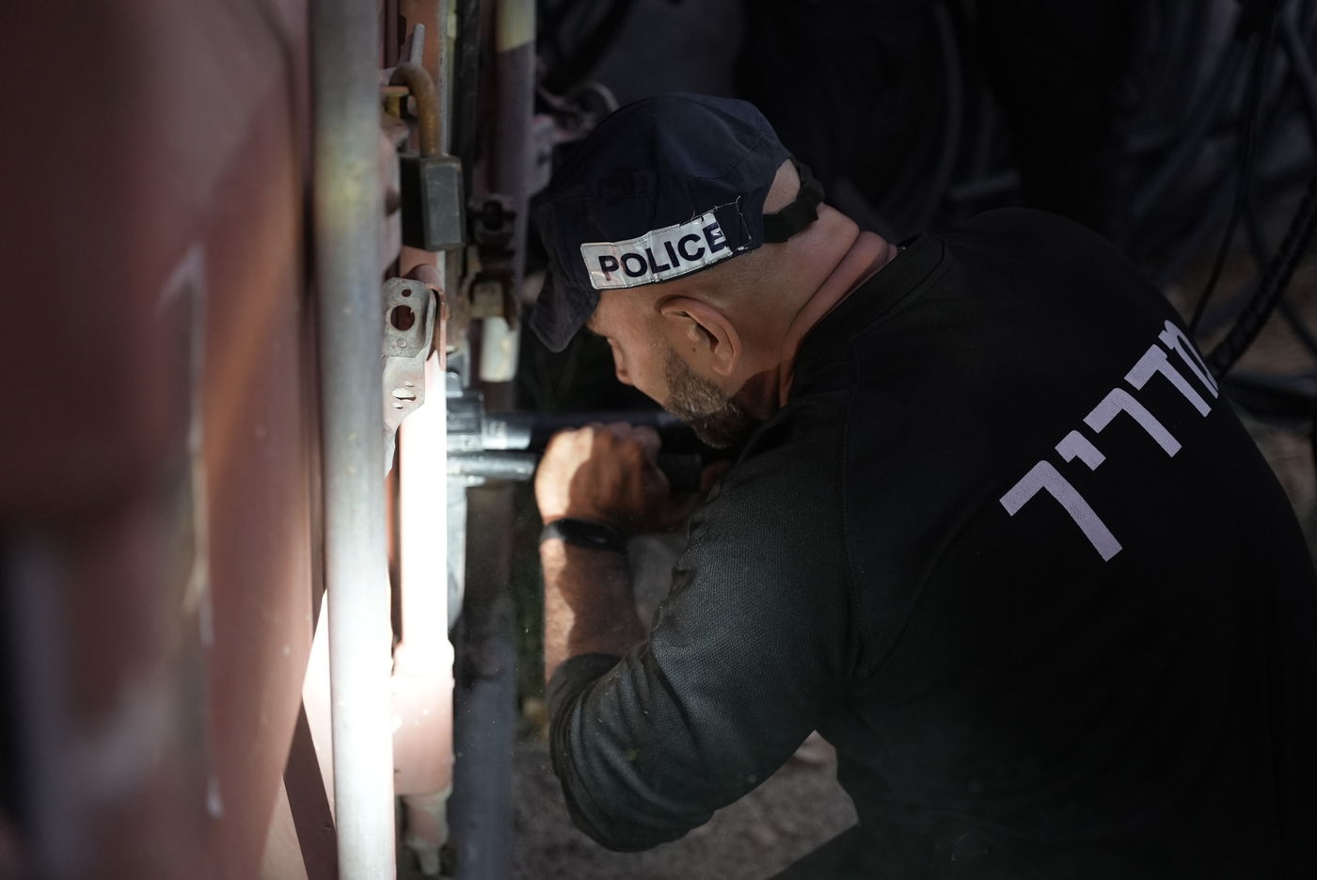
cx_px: 658
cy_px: 440
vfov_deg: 26.5
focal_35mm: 51
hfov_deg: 38.8
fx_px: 1870
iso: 3200
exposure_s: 1/100
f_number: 2.8
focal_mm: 51.1
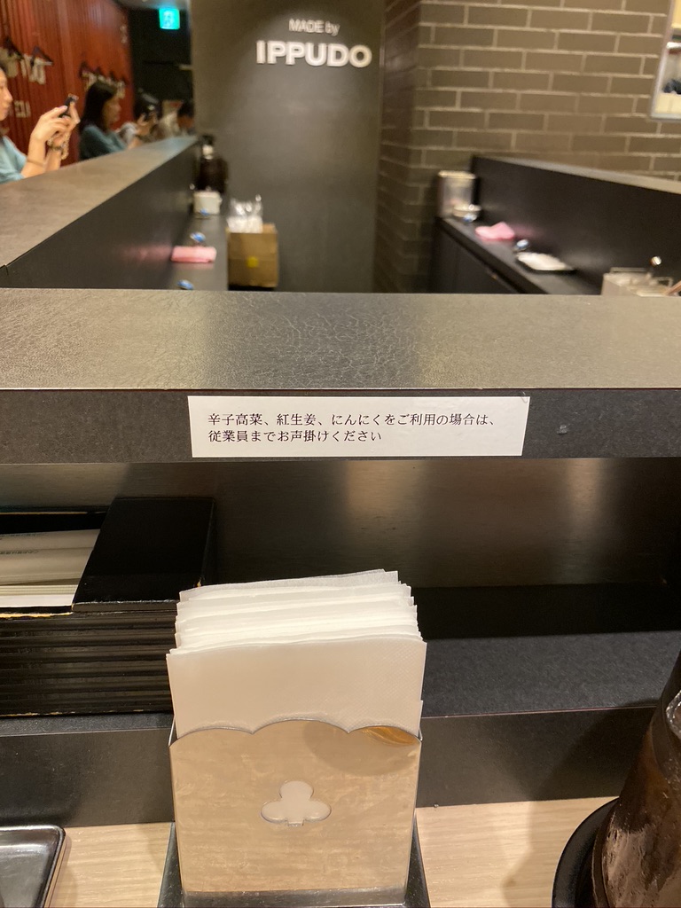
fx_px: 682
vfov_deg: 67.3
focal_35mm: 26
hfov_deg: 53.1
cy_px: 454
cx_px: 340
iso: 400
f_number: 1.8
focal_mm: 4.25
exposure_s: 1/50
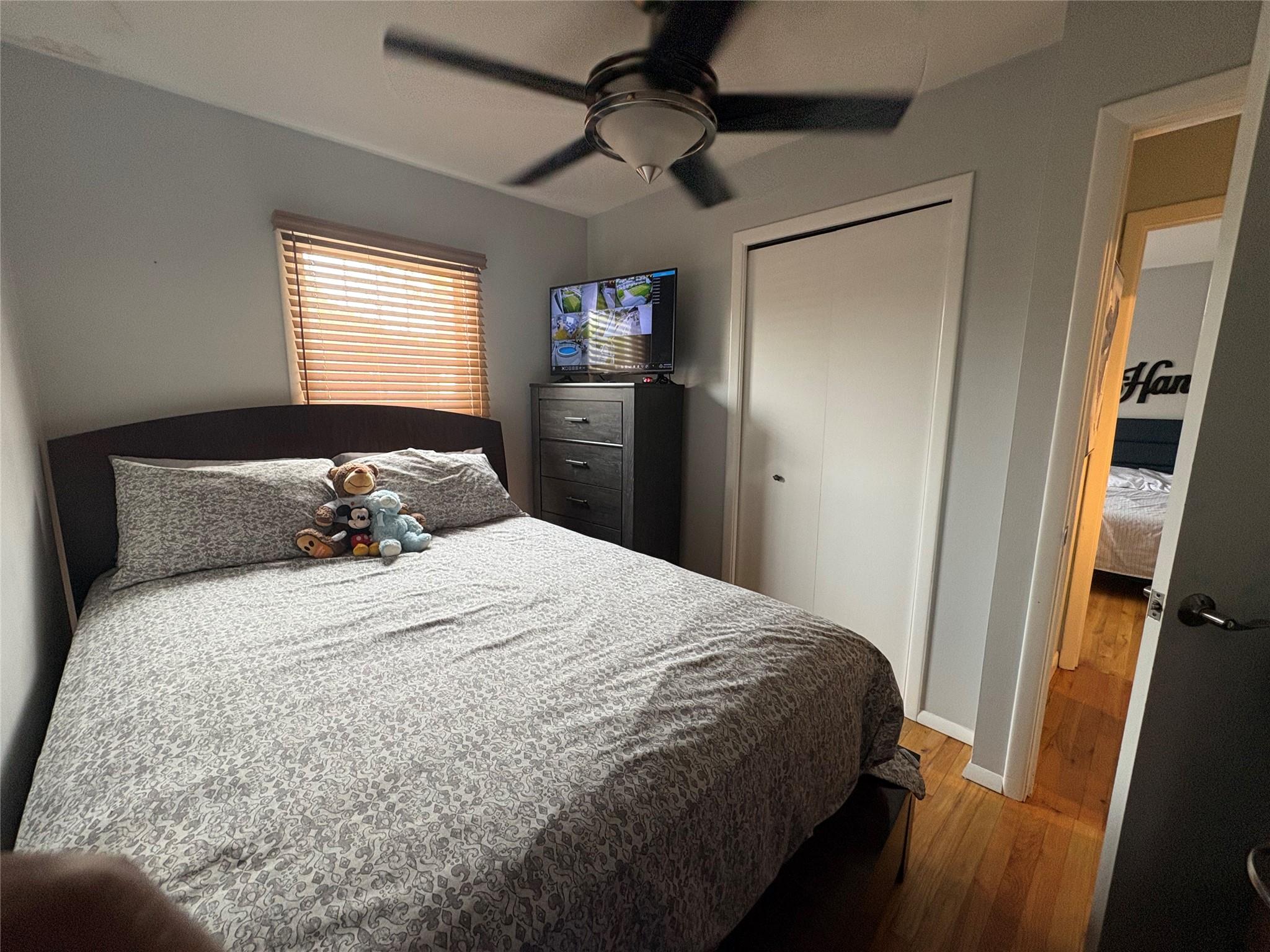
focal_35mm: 14
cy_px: 476
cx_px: 635
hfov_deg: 102.1
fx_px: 514
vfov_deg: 85.7
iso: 200
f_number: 2.2
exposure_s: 1/60
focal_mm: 2.22
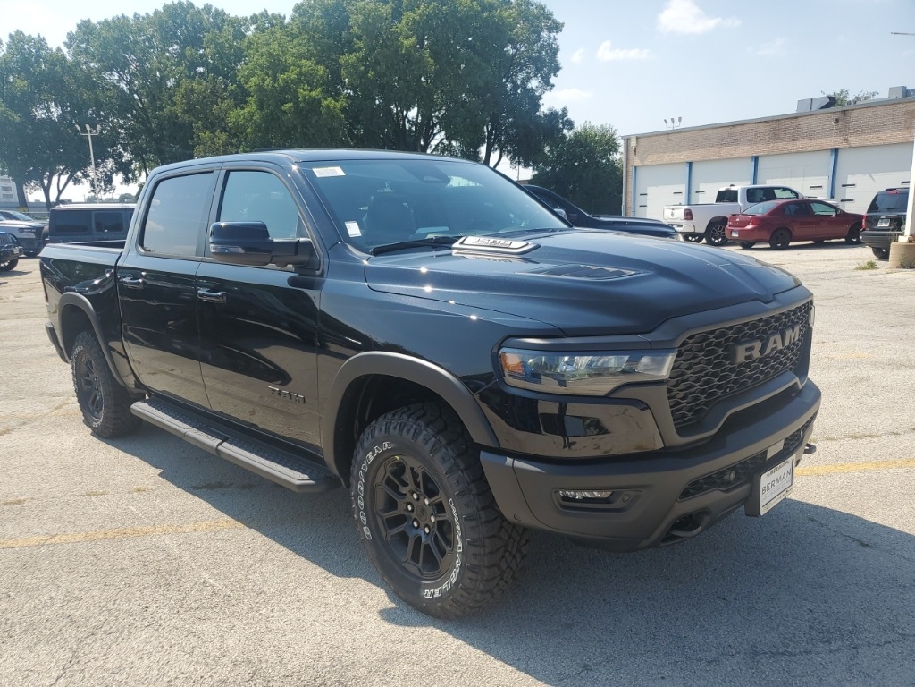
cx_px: 458
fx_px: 687
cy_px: 344
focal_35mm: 26
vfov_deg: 53.1
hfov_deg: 67.3
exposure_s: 1/2517
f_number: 1.5
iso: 50
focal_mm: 4.3
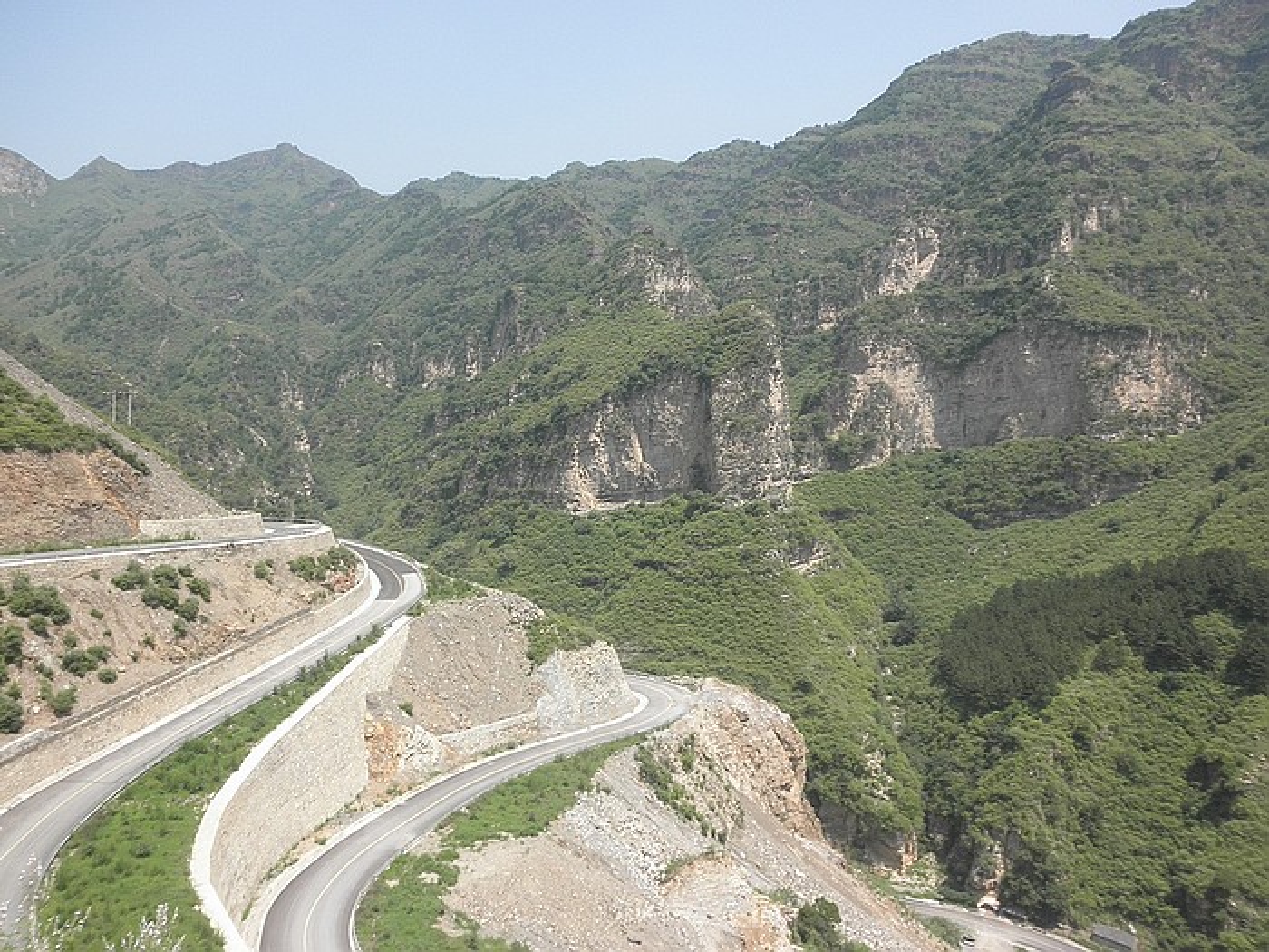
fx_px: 1026
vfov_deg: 49.7
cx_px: 634
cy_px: 476
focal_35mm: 28
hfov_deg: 63.4
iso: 64
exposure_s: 1/60
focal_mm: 5
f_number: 8.5
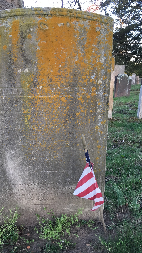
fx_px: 214
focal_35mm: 32
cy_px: 127
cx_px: 47
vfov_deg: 61.0
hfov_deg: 36.3
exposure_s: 1/30
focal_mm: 4.15
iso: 32
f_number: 2.2
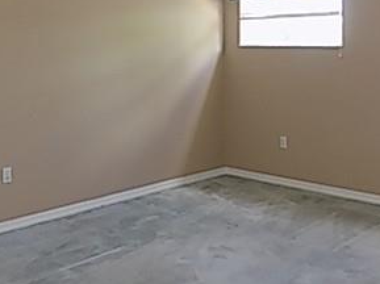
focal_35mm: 51
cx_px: 164
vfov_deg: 28.1
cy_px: 68
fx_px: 559
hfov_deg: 37.5
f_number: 3.1
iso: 200
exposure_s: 1/30
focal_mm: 4
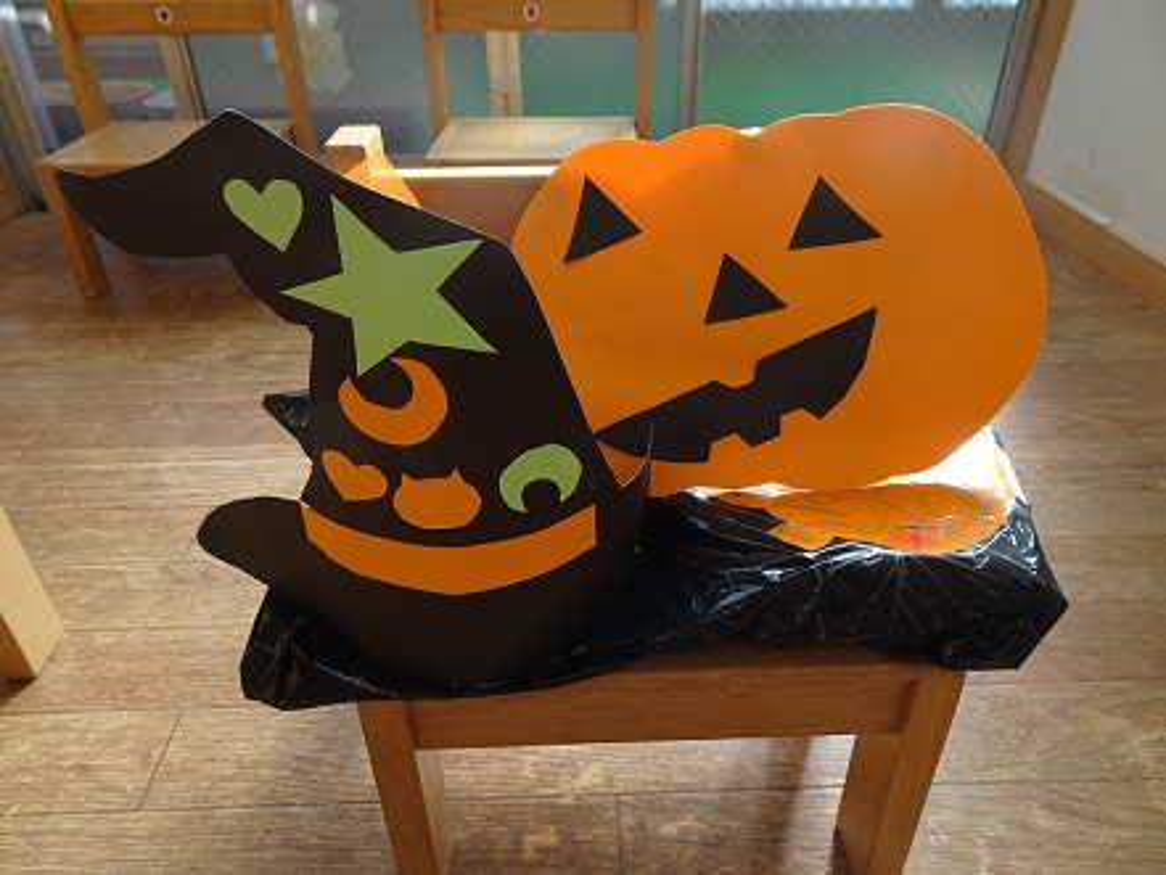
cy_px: 438
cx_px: 583
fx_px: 809
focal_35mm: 24
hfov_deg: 71.6
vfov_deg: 56.8
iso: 80
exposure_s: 1/125
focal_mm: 4.1
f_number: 3.5
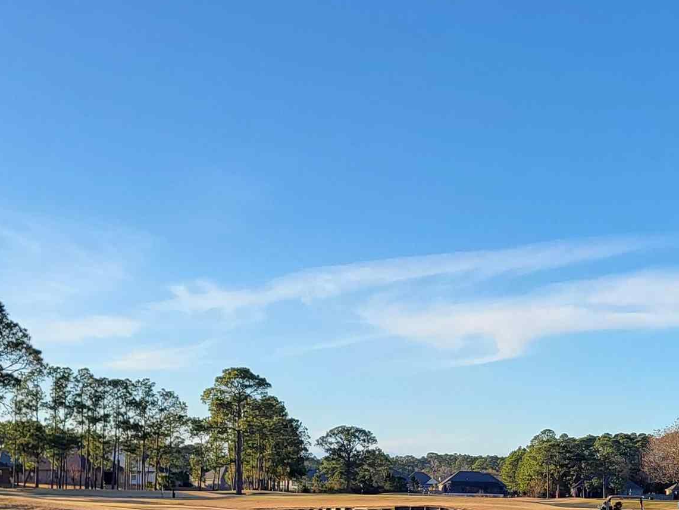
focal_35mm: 70
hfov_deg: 27.8
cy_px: 481
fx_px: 1373
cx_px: 360
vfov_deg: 20.5
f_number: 1.8
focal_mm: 5.4
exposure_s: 1/1195
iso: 40
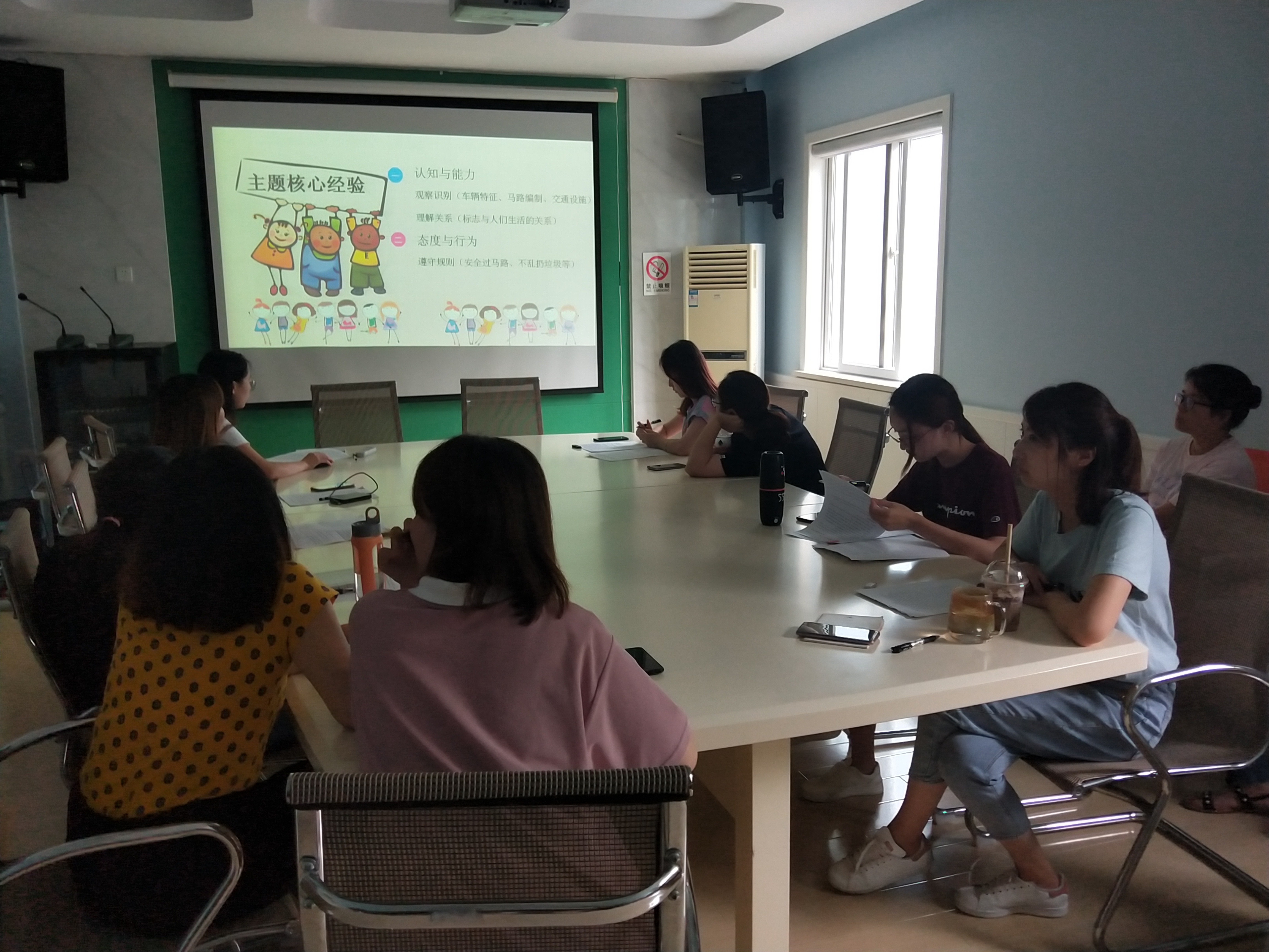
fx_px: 1173
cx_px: 634
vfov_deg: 44.2
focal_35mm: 32
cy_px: 476
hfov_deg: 56.8
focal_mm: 5.5
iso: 59
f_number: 1.7
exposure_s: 1/50
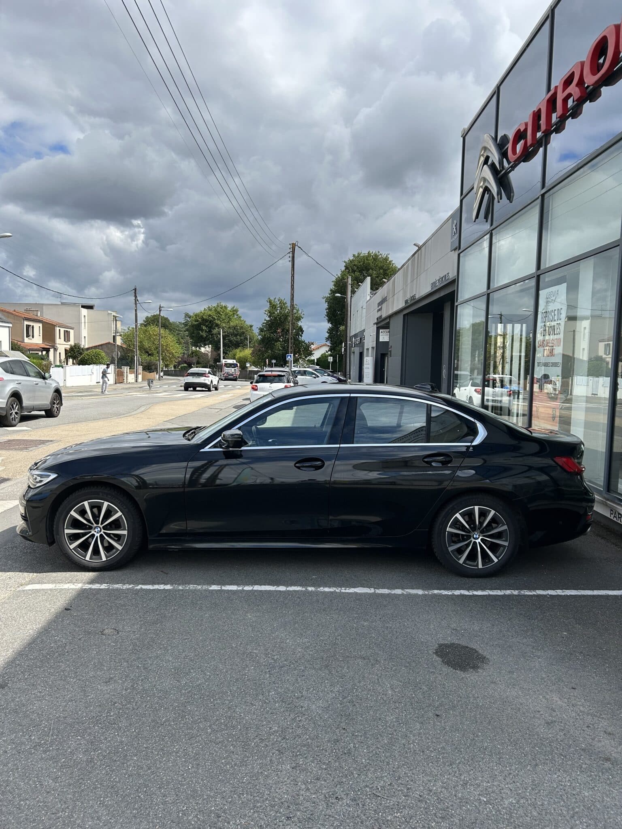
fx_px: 623
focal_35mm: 26
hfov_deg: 53.1
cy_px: 414
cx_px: 311
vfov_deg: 67.3
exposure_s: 1/3704
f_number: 1.5
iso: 50
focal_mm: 5.7
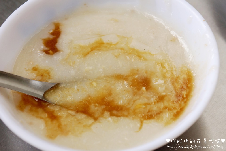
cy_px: 76
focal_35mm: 158
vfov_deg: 8.7
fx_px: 989
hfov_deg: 13.0
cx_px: 113
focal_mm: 105
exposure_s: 1/200
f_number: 5.6
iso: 200
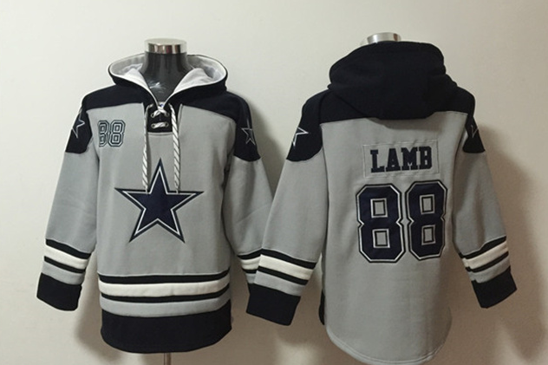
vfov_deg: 42.2
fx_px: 472
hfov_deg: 60.3
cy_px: 162
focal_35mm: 31
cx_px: 277
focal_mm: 4.15
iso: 160
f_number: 2.2
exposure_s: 1/8
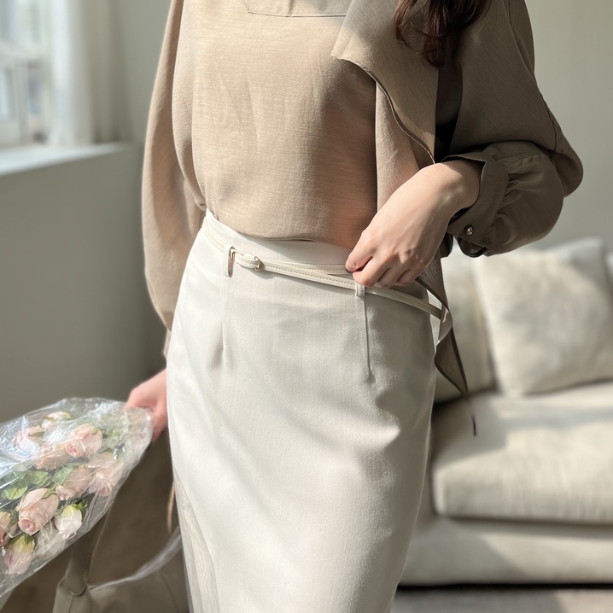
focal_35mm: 32
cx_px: 317
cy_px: 249
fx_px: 641
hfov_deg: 51.1
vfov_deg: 50.8
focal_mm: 5.1
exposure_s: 1/680
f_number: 1.6
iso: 50
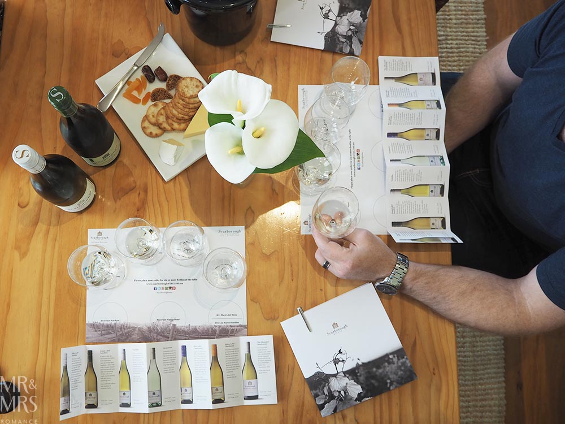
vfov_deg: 49.7
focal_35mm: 28
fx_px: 457
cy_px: 212
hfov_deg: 63.4
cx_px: 282
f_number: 3.5
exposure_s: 1/60
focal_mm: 14
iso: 250
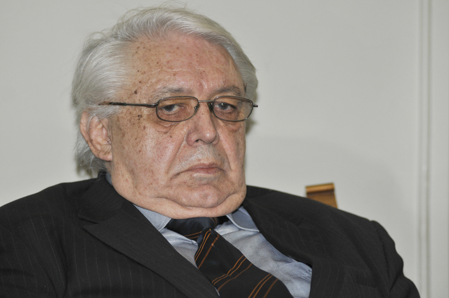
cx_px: 224
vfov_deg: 7.3
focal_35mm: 188
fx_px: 2336
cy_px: 149
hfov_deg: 11.0
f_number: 2.8
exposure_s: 1/125
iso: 400
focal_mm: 125
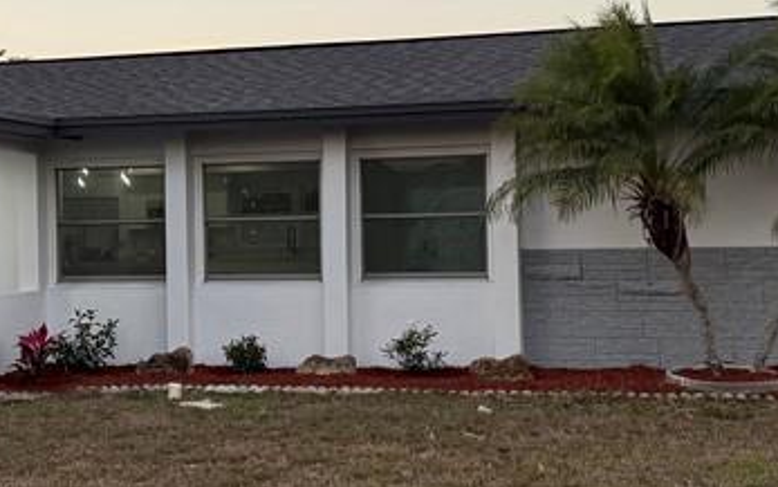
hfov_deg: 27.0
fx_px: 1590
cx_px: 155
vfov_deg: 17.4
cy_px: 247
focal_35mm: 75
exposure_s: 1/167
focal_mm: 6.76
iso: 64
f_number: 1.78
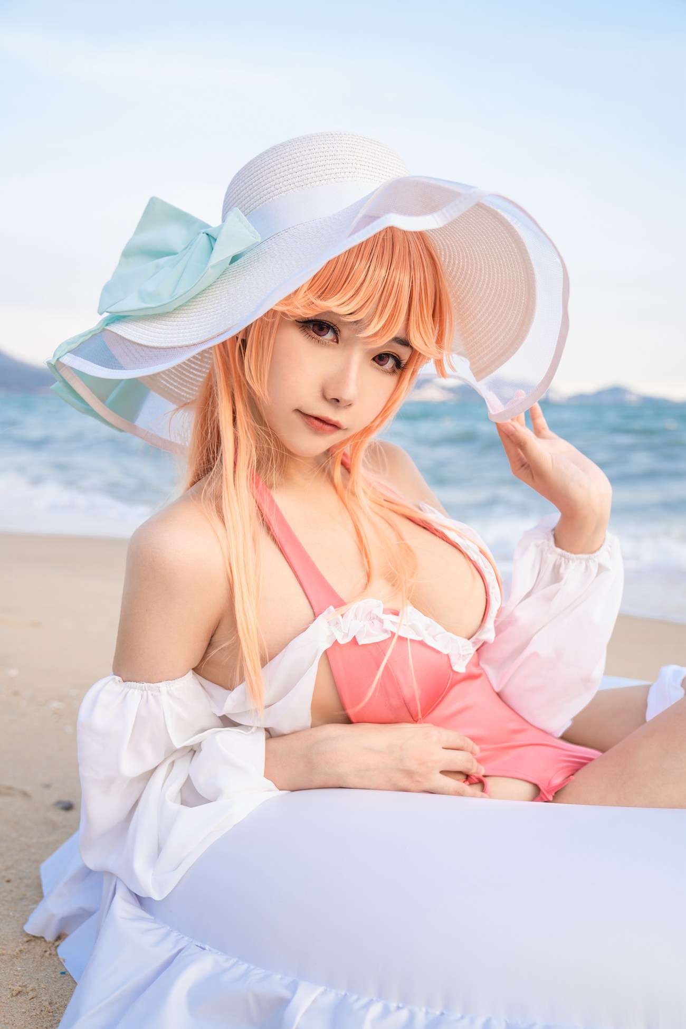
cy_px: 514
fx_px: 1000
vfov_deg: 54.4
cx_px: 343
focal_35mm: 35
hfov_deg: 37.9
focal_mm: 35
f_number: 3.5
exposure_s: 1/125
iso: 80
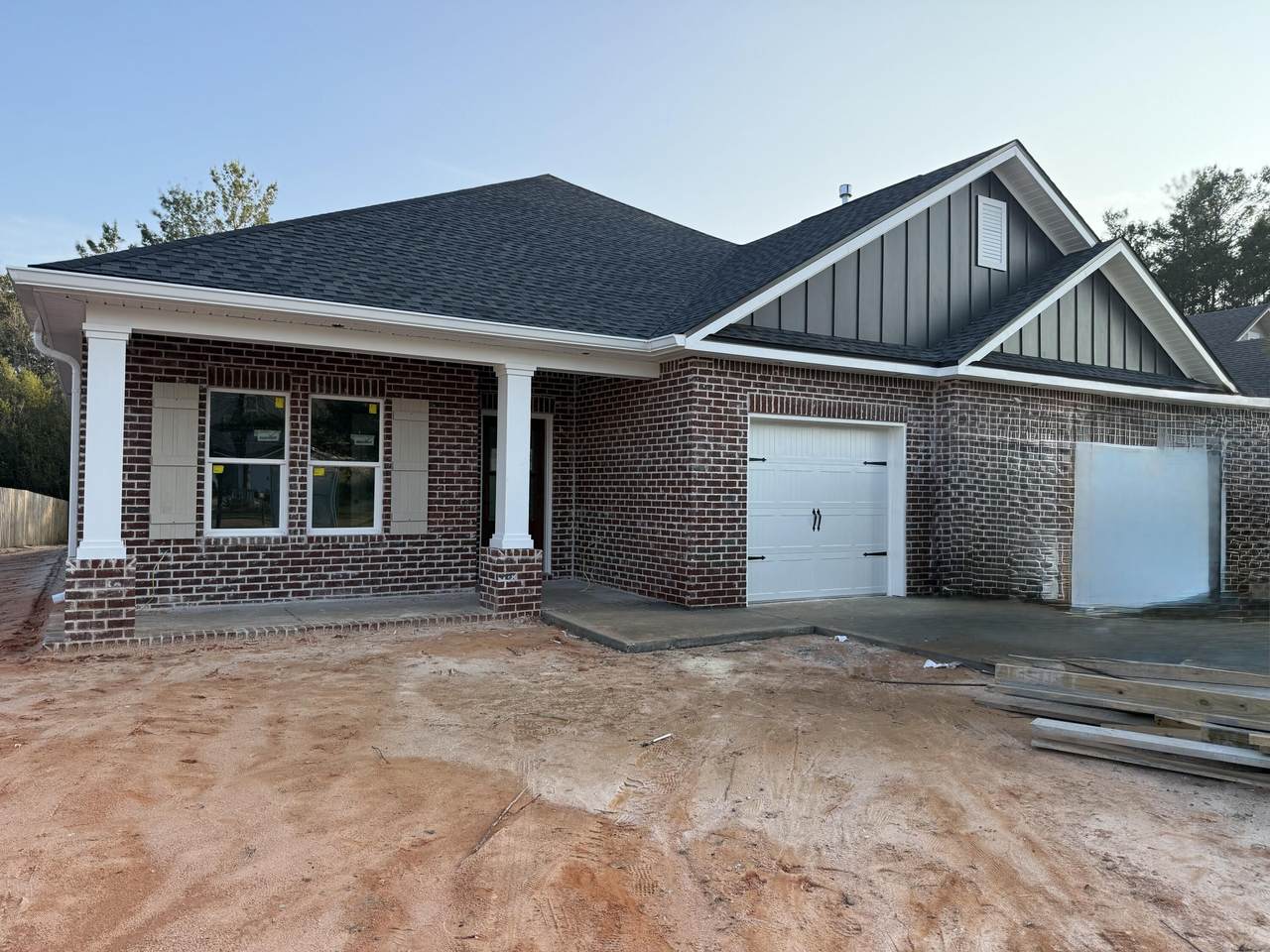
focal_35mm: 24
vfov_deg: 56.8
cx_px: 635
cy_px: 476
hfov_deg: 71.6
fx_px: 881
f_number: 1.78
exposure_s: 1/1949
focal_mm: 6.76
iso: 100
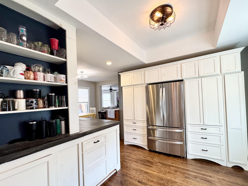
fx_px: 115
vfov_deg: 77.9
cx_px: 123
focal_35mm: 16
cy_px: 101
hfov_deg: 94.5
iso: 200
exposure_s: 1/120
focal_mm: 2.22
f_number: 2.2
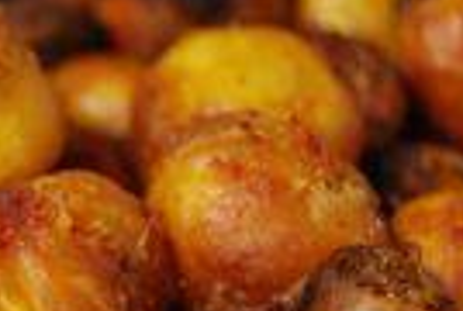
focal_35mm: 393
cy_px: 321
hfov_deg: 5.1
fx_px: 5071
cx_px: -529
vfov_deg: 3.5
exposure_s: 1/200
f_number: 5.6
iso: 800
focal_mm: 55
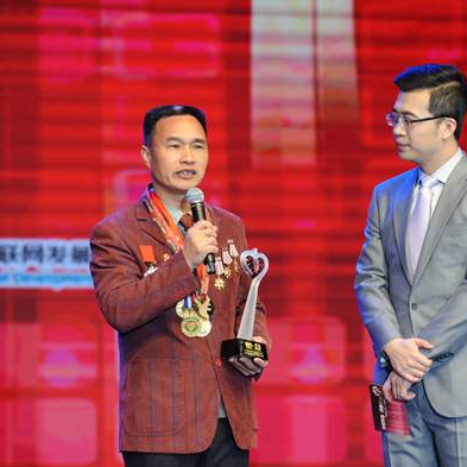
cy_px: 227
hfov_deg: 6.5
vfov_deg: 6.5
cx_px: 251
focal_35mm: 270
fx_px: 4121
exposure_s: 1/640
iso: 2000
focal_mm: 200
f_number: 3.5
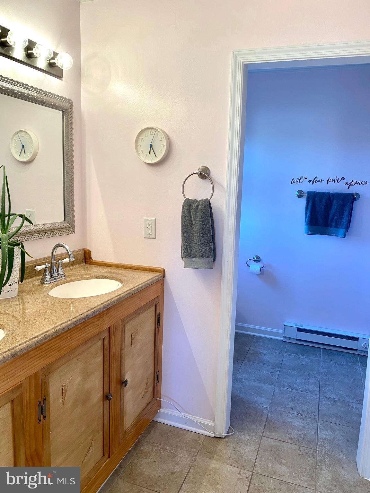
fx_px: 371
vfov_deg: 67.3
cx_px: 185
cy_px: 246
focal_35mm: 26
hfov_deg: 53.1
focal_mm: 4.25
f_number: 1.8
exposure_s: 1/60
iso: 80
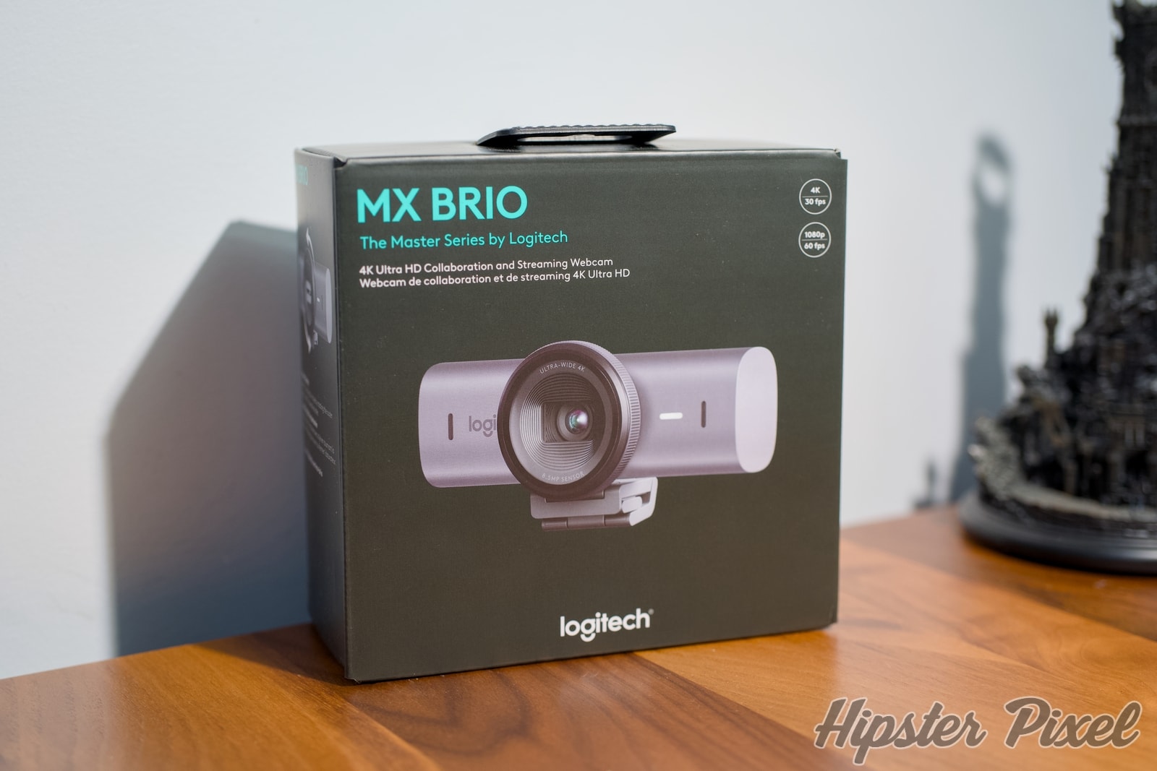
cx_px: 578
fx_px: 1607
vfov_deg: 27.0
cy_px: 386
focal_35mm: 50
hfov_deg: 39.6
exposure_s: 1/50
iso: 500
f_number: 3.5
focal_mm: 50
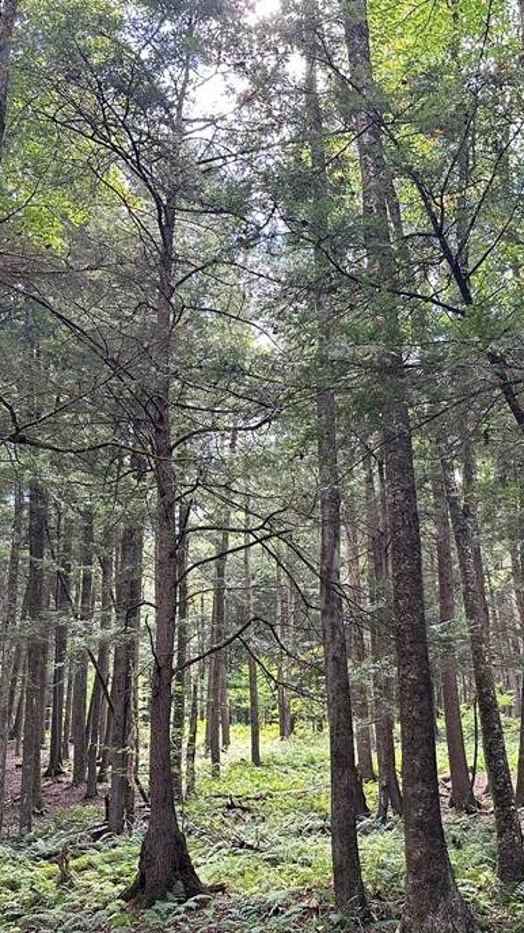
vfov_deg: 51.5
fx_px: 964
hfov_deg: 30.1
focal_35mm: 39
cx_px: 364
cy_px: 519
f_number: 1.78
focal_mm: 6.86
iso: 250
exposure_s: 1/117
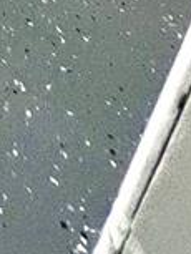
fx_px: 749
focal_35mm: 102
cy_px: -689
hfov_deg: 8.6
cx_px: -530
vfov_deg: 8.9
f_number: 1.8
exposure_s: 1/467
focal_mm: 1.57
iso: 32
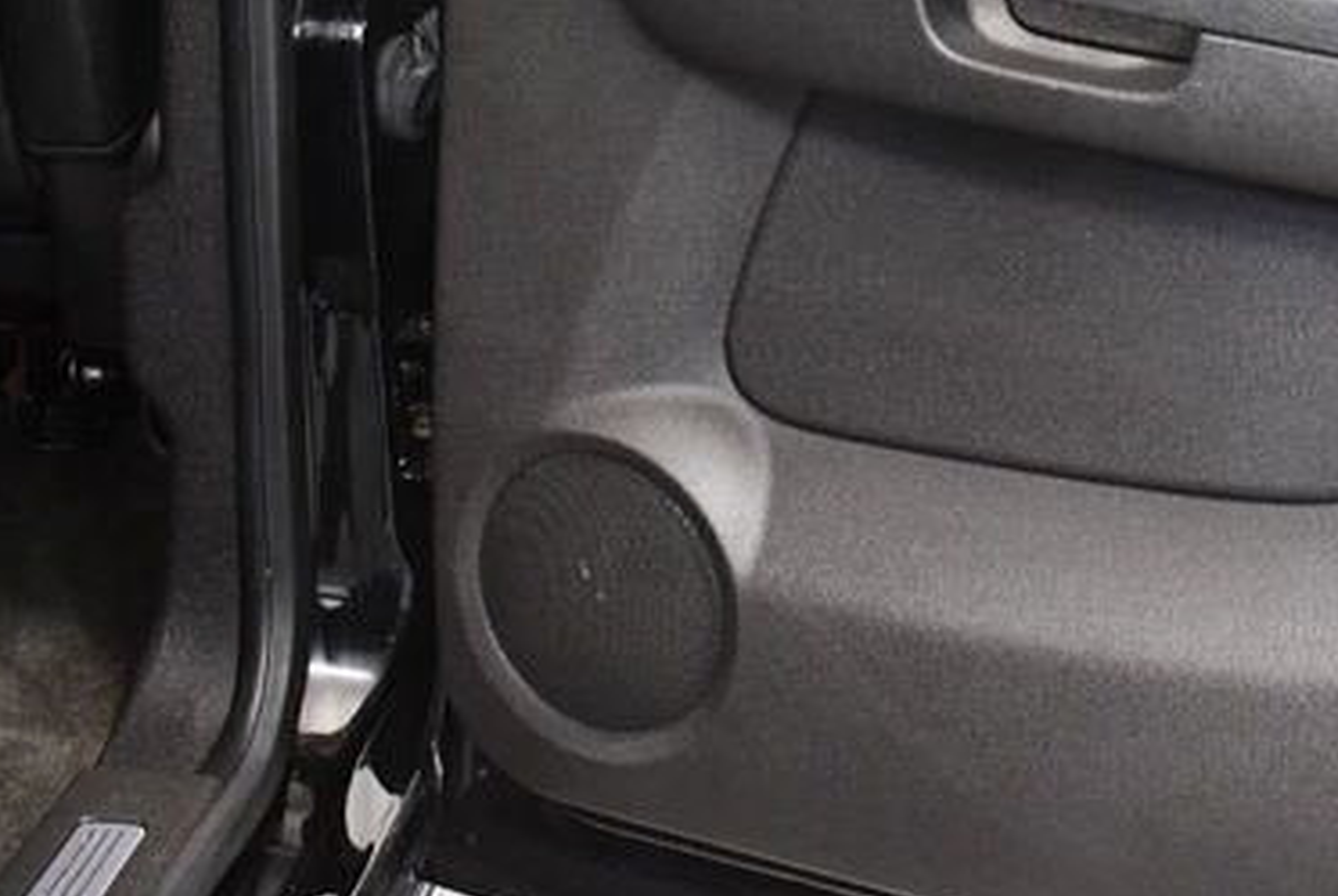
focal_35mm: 62
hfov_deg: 31.3
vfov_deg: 21.8
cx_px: 1115
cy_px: 246
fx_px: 2307
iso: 4500
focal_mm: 18
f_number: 3.5
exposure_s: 1/60
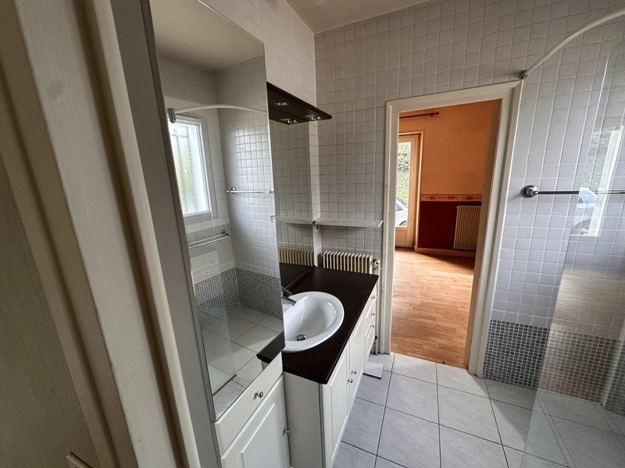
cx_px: 312
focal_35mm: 14
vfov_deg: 85.7
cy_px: 234
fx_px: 253
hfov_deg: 102.1
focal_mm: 2.22
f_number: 2.2
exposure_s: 1/99
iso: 320
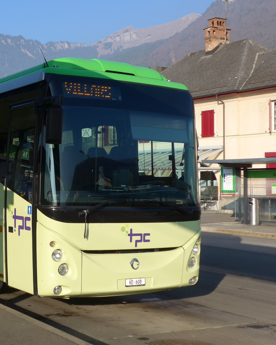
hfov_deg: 24.9
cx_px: 49
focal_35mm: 60
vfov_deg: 31.5
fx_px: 613
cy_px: 172
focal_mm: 9.5
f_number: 3
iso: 80
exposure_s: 1/1000
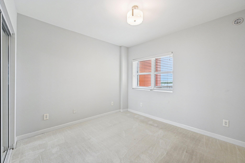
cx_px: 122
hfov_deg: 104.3
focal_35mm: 14
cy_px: 82
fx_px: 95
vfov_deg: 81.1
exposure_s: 1/125
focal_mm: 14
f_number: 8
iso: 1250
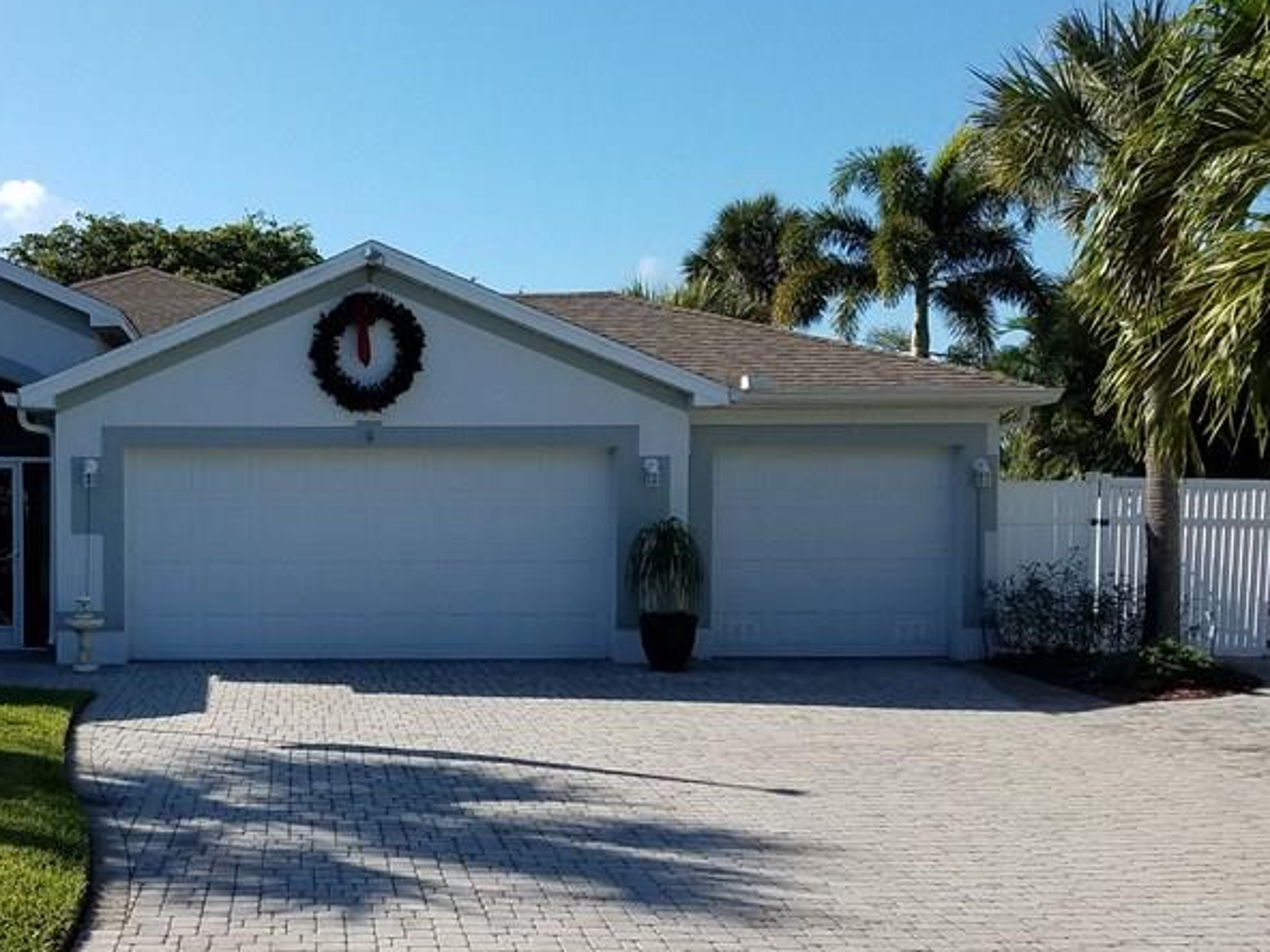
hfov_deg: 41.2
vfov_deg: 32.1
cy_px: 557
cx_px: 365
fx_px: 1651
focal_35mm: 45
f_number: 1.7
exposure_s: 1/1960
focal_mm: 4.2
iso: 40
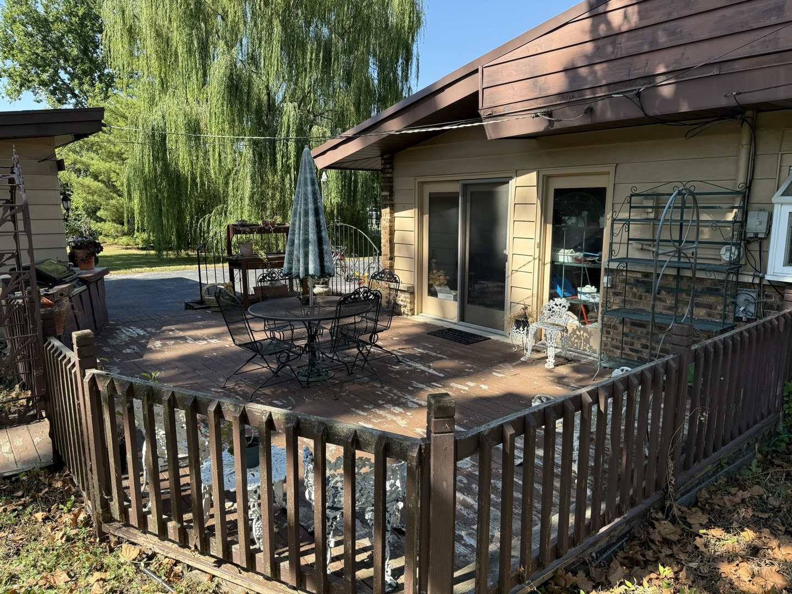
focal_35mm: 24
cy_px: 297
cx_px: 396
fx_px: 549
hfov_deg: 71.6
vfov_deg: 56.8
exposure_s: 1/1410
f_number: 1.78
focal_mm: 6.76
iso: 80
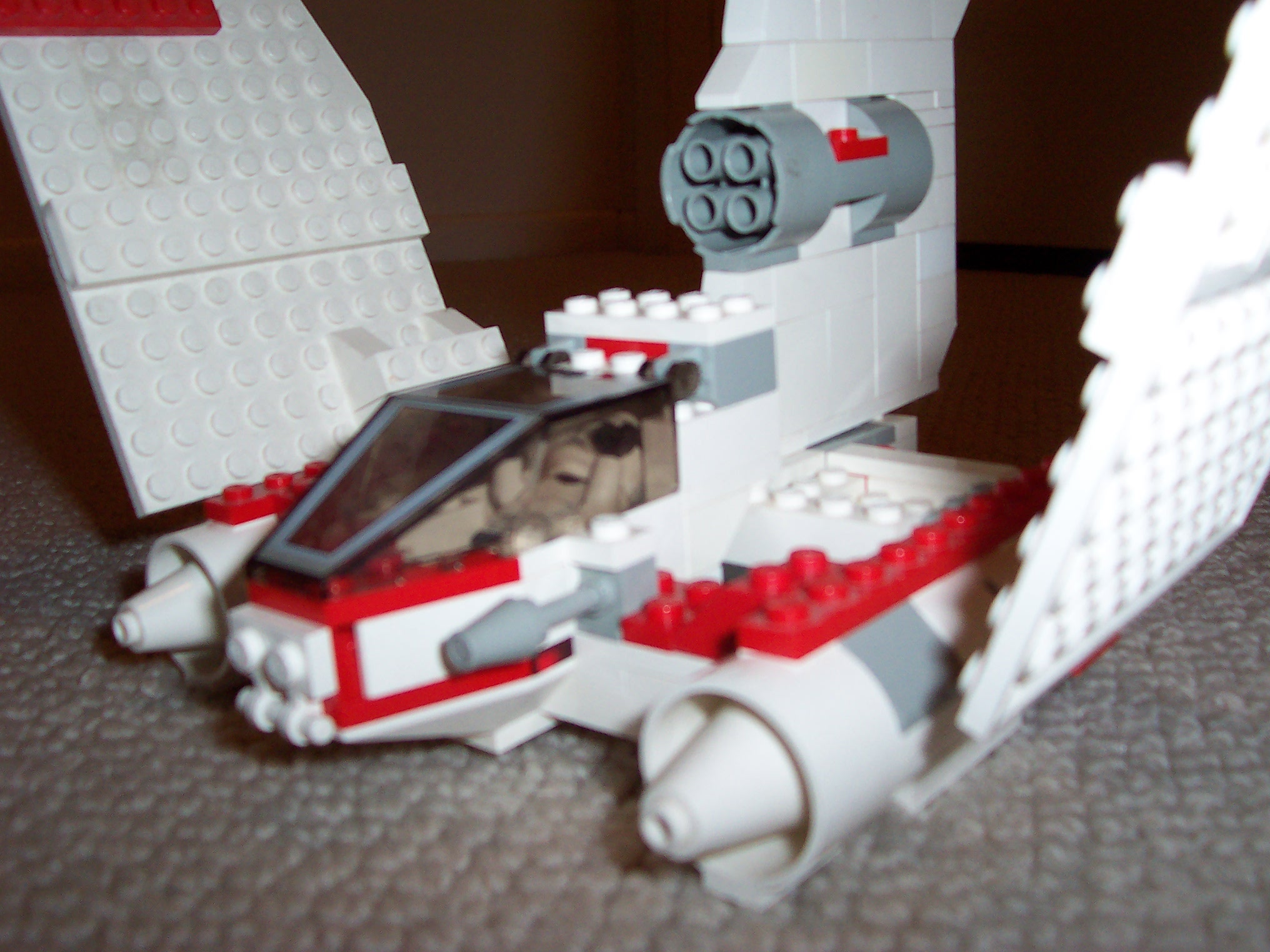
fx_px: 1357
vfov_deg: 38.7
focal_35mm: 37
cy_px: 476
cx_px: 635
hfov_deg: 50.1
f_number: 2.8
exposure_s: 1/60
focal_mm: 5.6
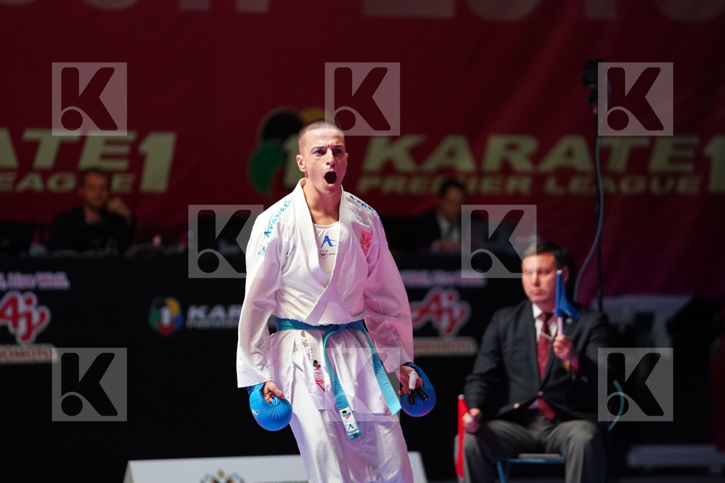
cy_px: 242
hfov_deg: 10.3
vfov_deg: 6.9
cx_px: 362
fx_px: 4027
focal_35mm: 200
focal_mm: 200
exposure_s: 1/1000
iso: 4000
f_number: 2.8
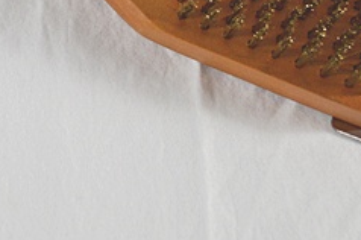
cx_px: 17
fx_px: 1412
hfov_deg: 14.4
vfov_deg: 9.5
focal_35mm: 141
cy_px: -98
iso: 400
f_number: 4.8
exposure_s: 1/80
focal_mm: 32
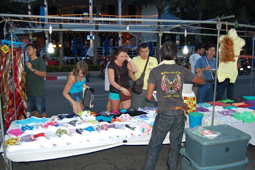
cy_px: 85
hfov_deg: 57.3
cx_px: 128
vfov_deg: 39.9
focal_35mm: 33
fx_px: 233
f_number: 3.8
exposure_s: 1/60
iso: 400
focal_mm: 22
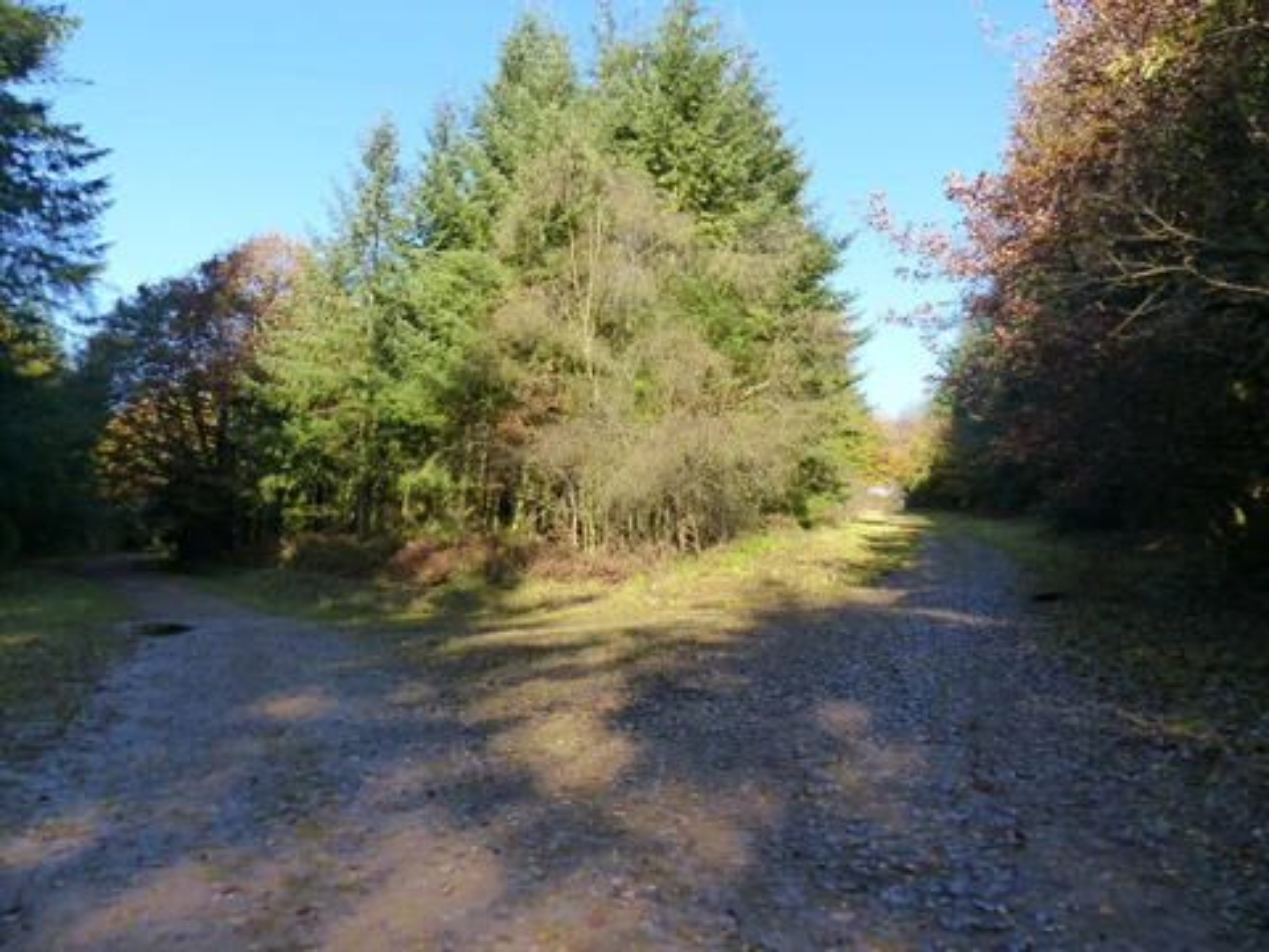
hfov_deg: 69.4
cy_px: 476
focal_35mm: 25
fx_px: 916
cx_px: 634
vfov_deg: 54.9
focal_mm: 4.5
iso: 160
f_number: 2.8
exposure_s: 1/640
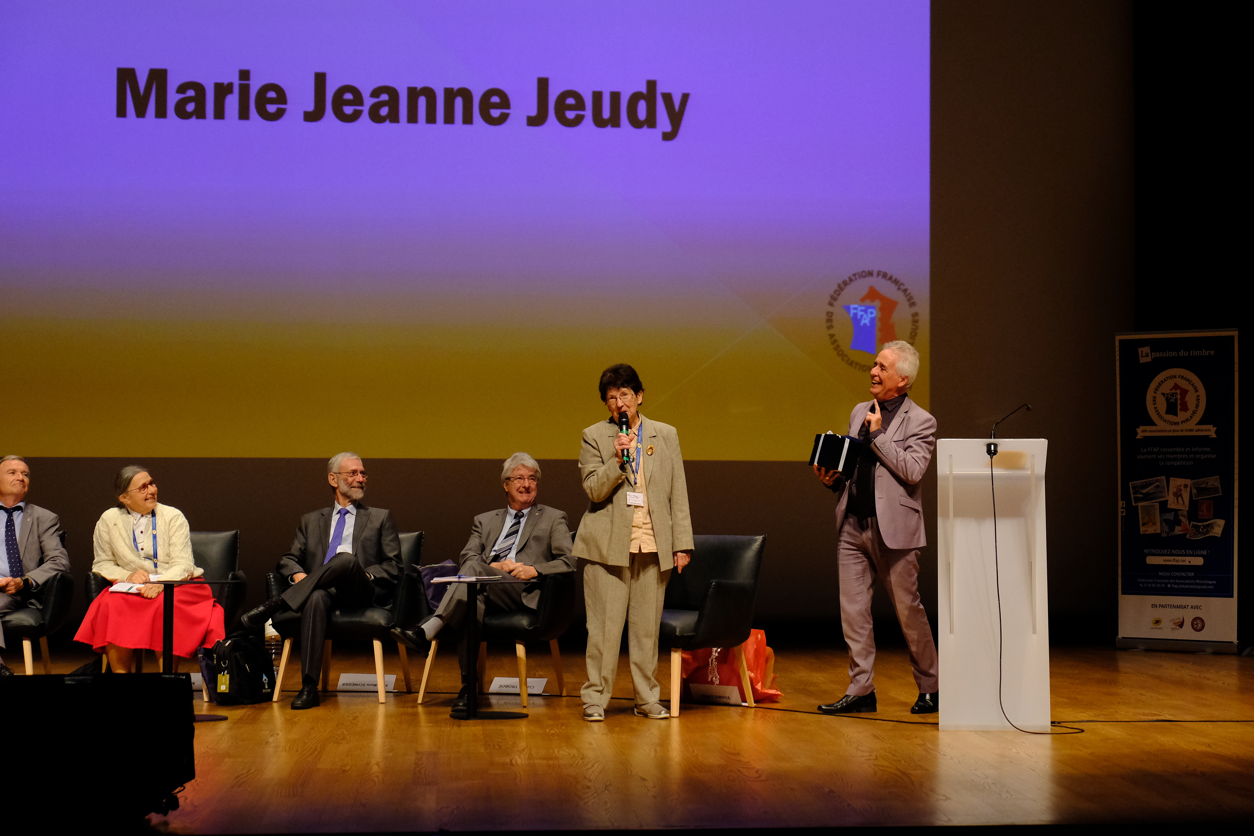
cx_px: 715
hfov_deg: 30.0
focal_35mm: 67
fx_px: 2334
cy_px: 402
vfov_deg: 20.3
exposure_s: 1/140
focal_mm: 38.9
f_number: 5
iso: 2500
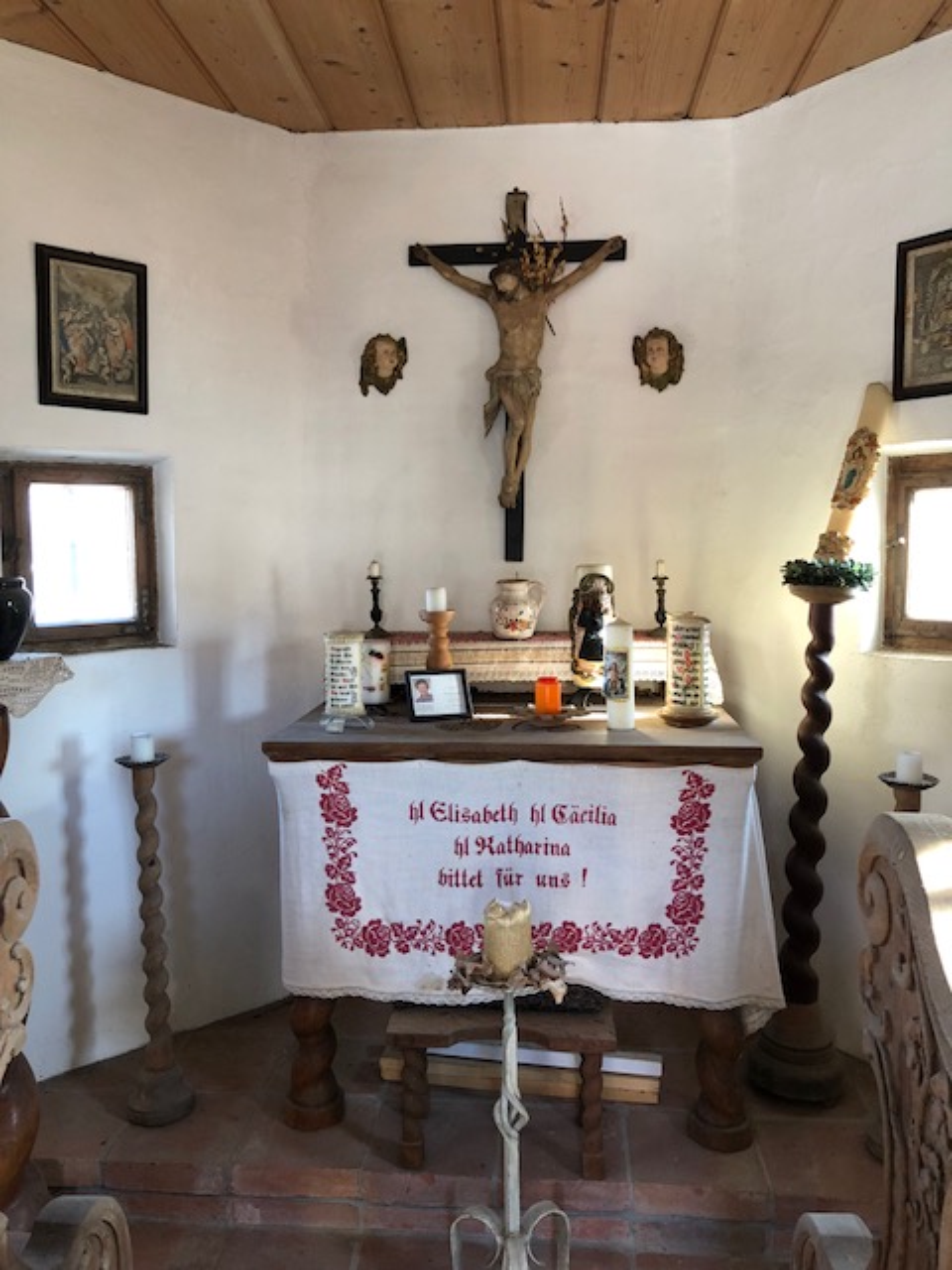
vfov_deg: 63.4
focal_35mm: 28
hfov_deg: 49.7
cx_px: 476
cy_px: 635
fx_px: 1027
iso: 40
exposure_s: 1/20
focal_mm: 4
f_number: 1.8
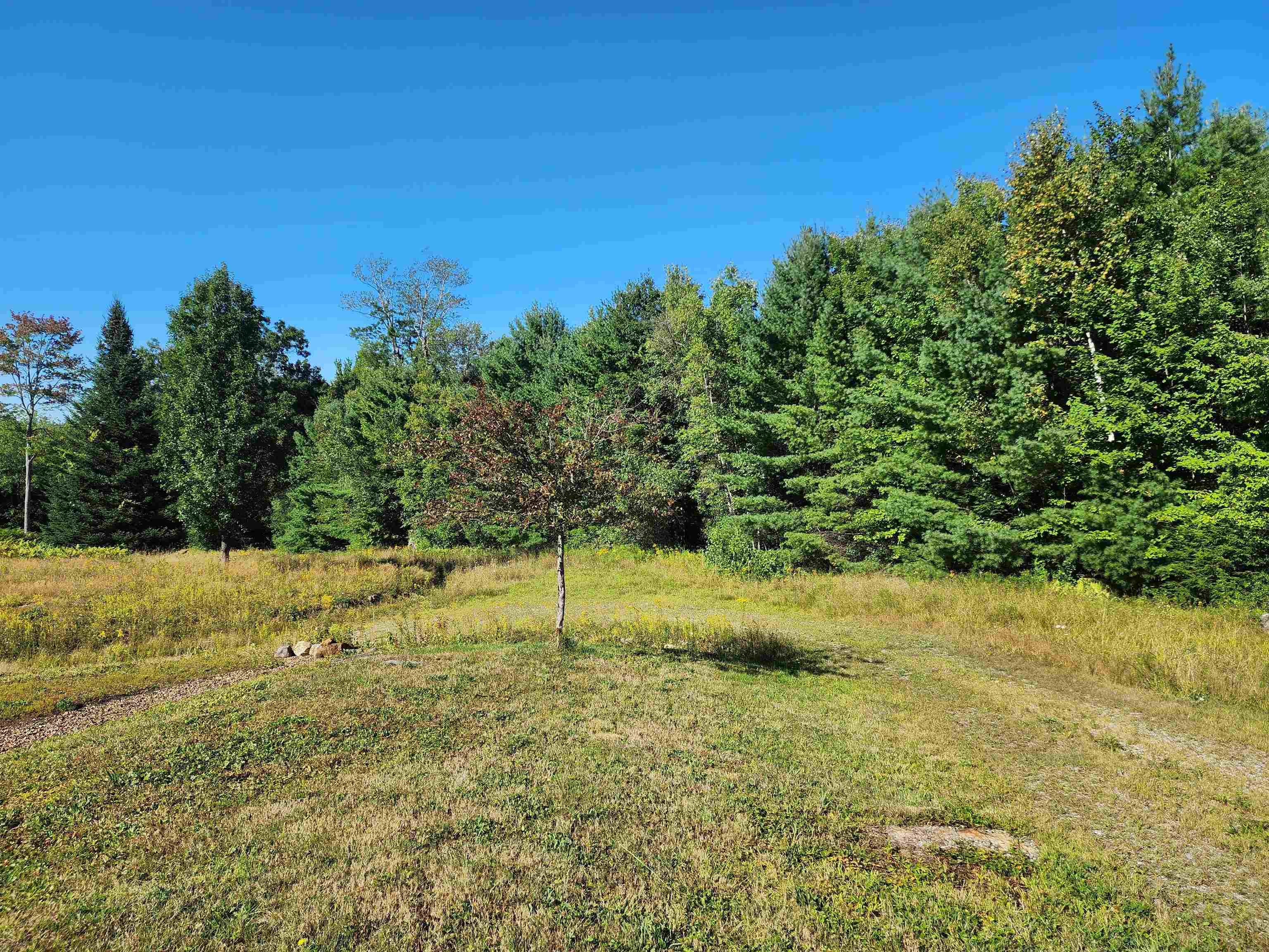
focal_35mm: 23
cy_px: 476
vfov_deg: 58.9
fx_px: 843
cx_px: 634
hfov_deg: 73.9
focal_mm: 6.4
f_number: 1.8
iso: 12
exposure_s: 1/814
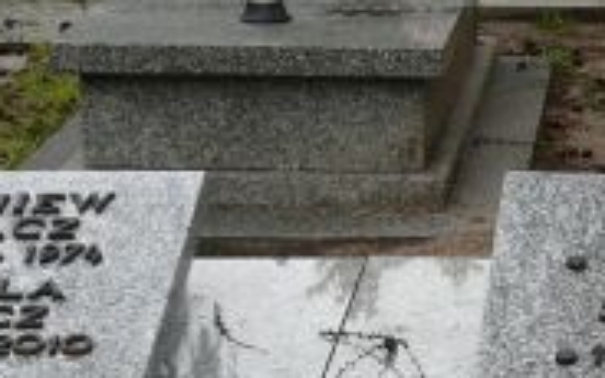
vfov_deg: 7.5
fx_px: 2852
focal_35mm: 173
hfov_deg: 11.8
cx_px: 799
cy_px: 519
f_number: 4
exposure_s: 1/250
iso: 100
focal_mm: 9.2
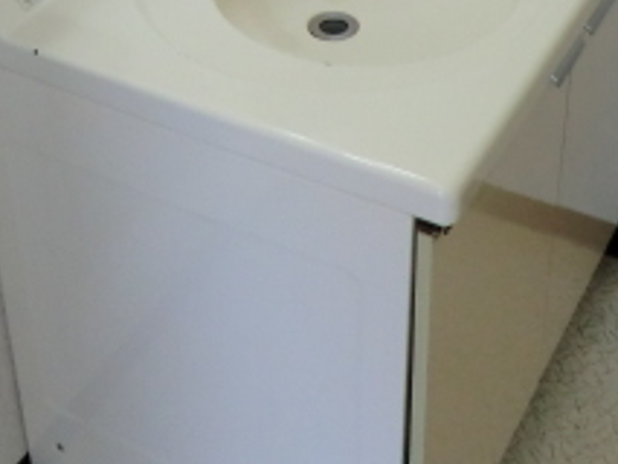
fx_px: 1286
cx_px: 276
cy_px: -110
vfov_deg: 19.2
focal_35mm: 72
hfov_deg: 27.0
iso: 160
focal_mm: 4.3
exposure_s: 1/60
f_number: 3.2
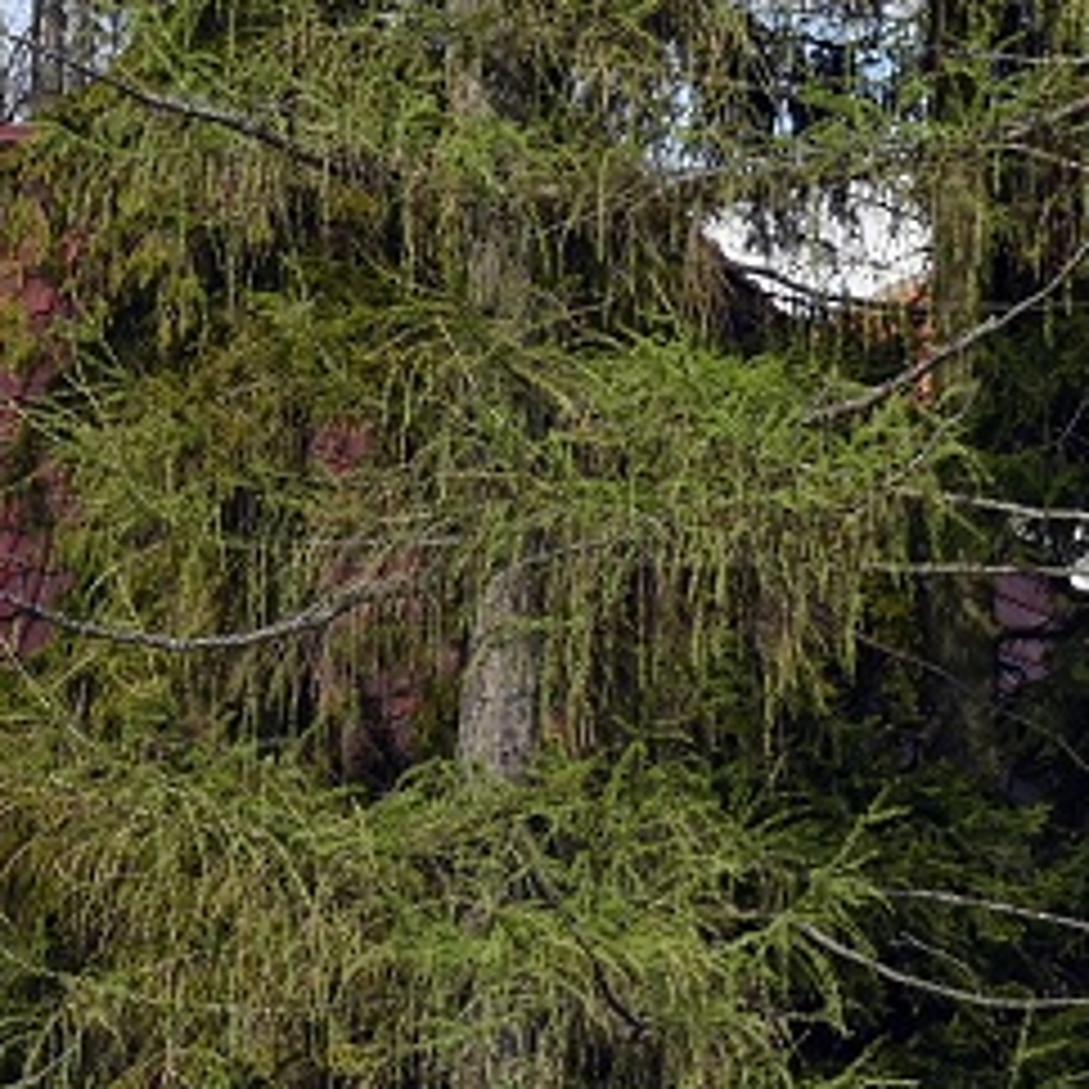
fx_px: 16871
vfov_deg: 3.7
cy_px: 781
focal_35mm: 474
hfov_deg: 3.7
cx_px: -1287
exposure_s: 1/500
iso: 125
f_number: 5.6
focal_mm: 90
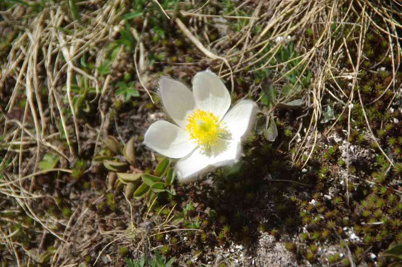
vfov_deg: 3.7
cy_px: 134
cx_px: 201
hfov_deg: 5.5
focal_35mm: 375
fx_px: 4183
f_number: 6.3
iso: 100
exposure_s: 1/250
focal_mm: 250
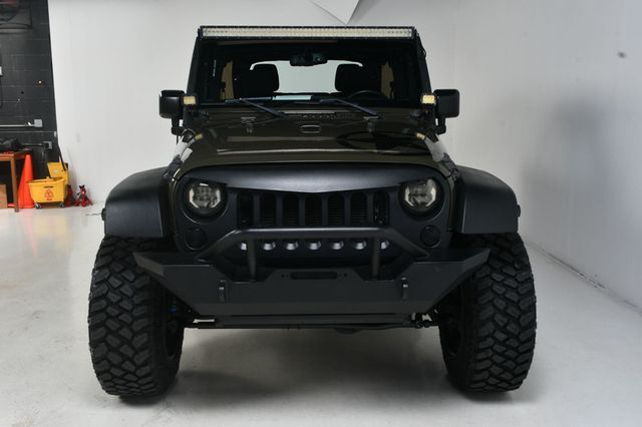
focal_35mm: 36
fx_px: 642
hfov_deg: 53.2
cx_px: 321
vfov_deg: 36.8
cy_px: 214
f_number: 13
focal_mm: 24
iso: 100
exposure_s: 1/160
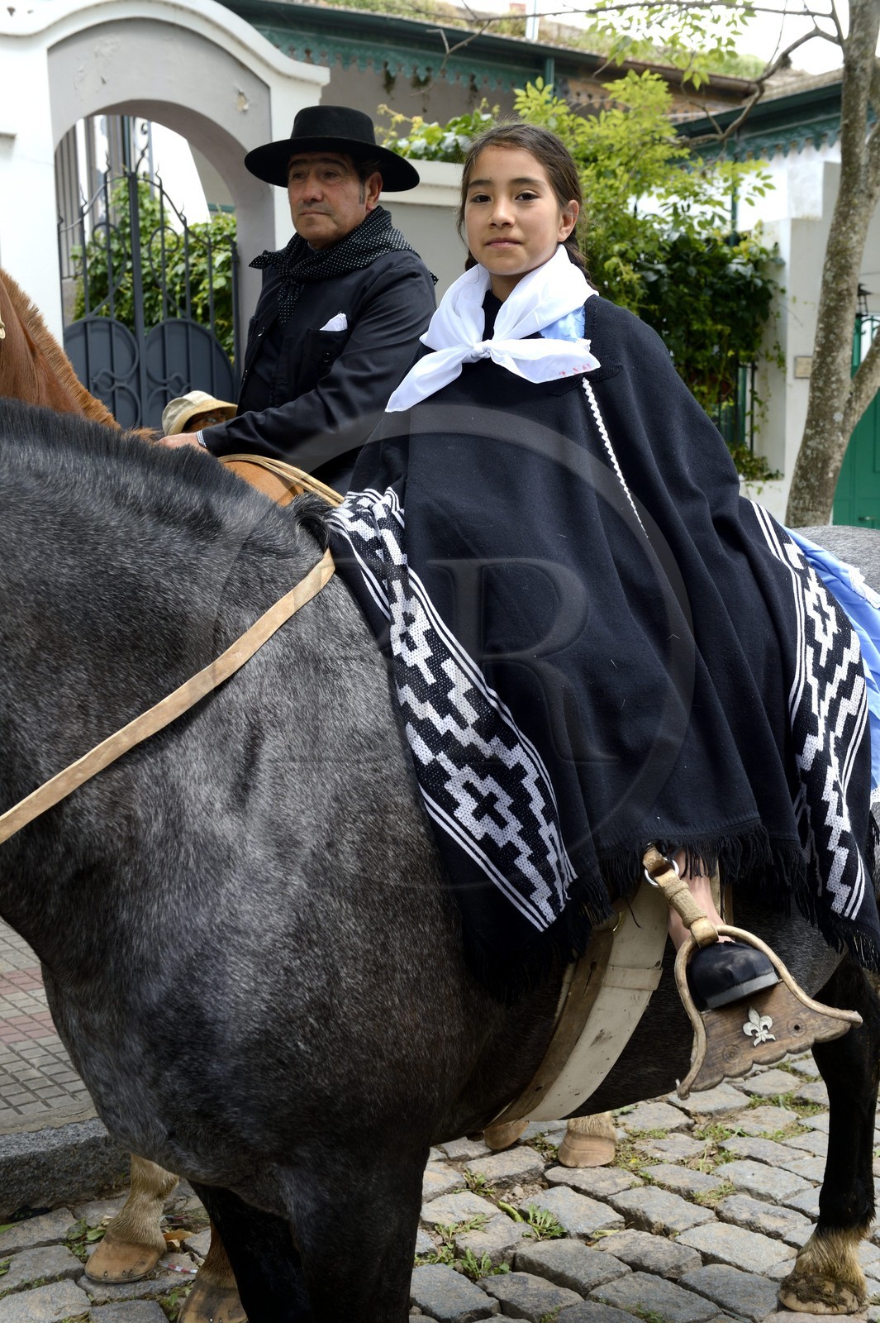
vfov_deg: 43.6
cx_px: 440
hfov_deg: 29.8
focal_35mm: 45
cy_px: 662
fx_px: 1652
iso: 400
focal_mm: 45
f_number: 8
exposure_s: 1/200
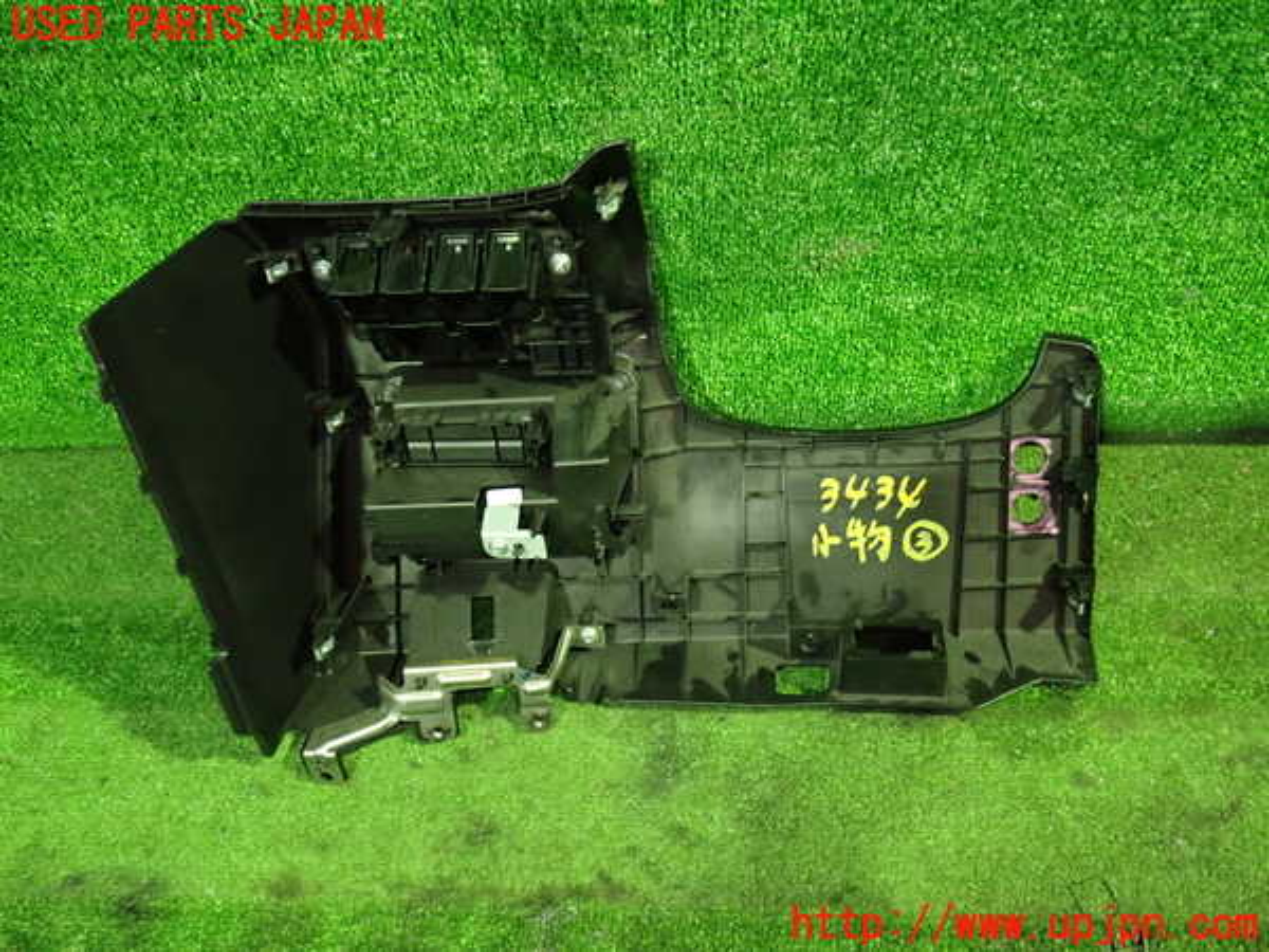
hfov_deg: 60.0
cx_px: 634
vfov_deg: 46.8
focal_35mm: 30
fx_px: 1100
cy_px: 476
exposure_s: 1/20
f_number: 2.3
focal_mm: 5.4
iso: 800
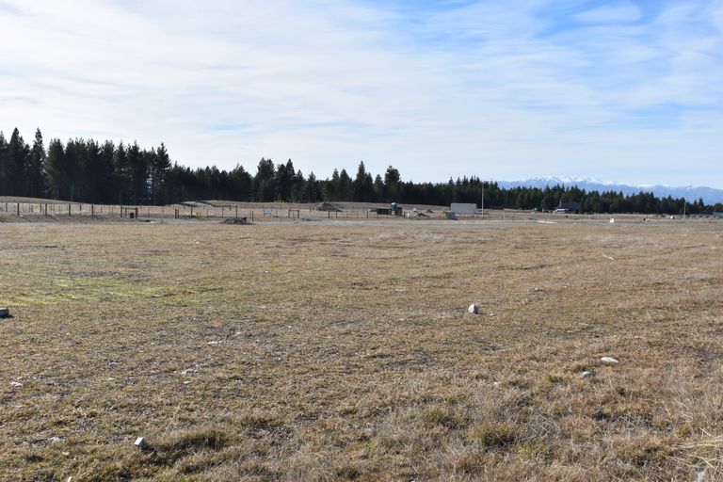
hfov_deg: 53.1
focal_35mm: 36
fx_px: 723
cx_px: 362
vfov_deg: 36.9
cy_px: 241
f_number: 10
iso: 200
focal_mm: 24
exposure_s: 1/400
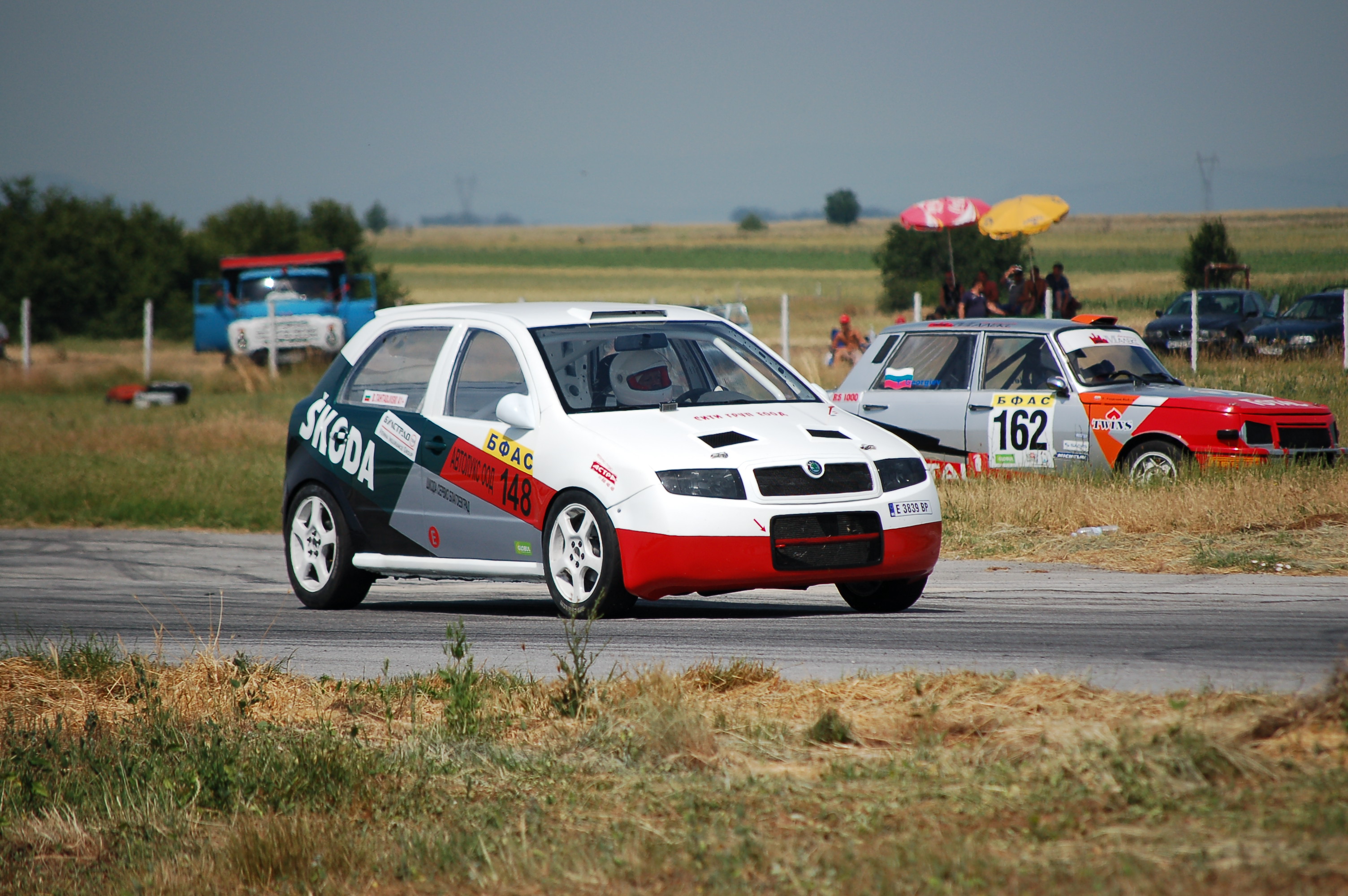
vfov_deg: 4.6
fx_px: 11223
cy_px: 448
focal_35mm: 300
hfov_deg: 6.9
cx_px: 674
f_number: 5.6
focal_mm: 200
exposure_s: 1/1600
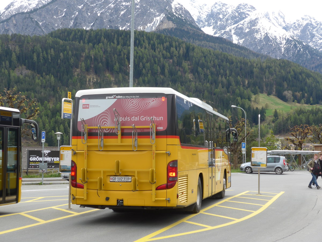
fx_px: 577
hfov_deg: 31.2
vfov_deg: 23.7
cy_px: 121
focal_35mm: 62
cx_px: 161
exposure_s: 1/400
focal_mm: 12.7
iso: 80
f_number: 3.7
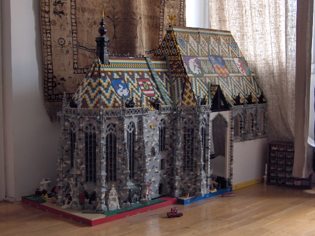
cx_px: 158
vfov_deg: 26.6
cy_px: 118
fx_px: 500
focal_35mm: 55
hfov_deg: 34.9
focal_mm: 11.4
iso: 200
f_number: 3.2
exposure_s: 1/22.1
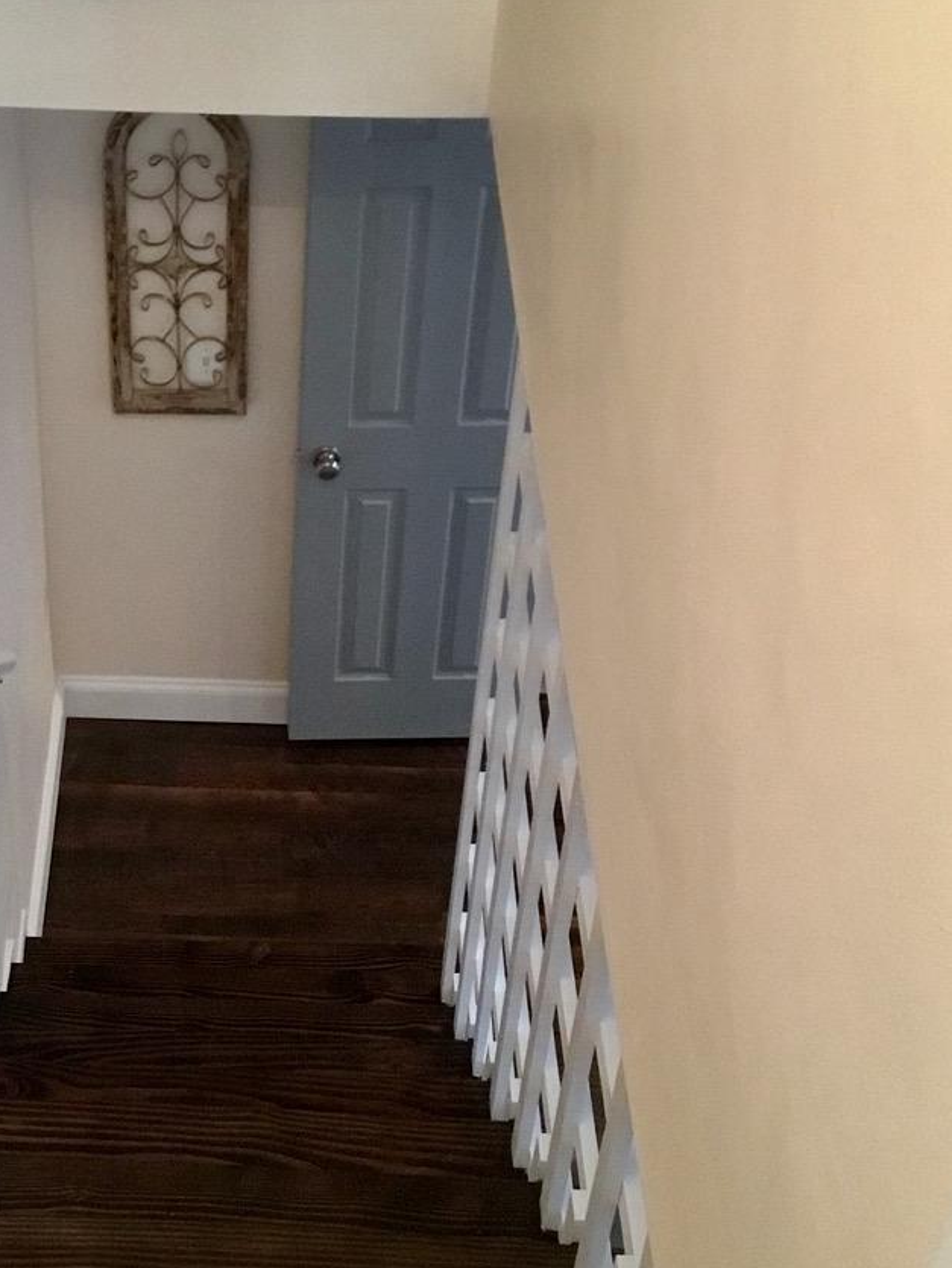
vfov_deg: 33.8
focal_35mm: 57
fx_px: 2089
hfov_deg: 25.2
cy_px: 641
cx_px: 162
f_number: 2.4
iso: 200
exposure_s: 1/17
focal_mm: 3.3
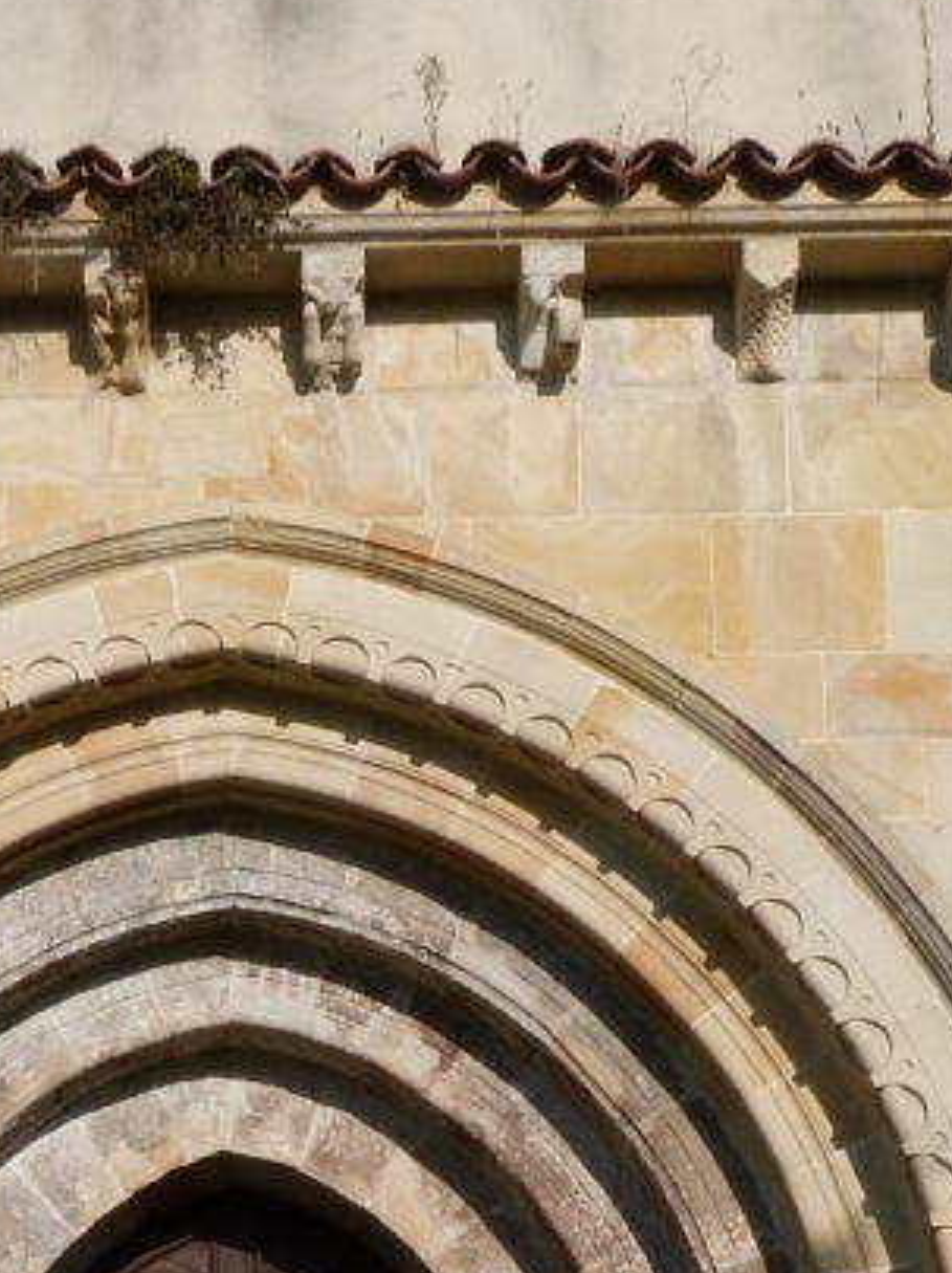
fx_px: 2975
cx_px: 167
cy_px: 1411
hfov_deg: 18.0
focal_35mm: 81
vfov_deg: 22.7
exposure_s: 1/400
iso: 80
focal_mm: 5.8
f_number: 5.6
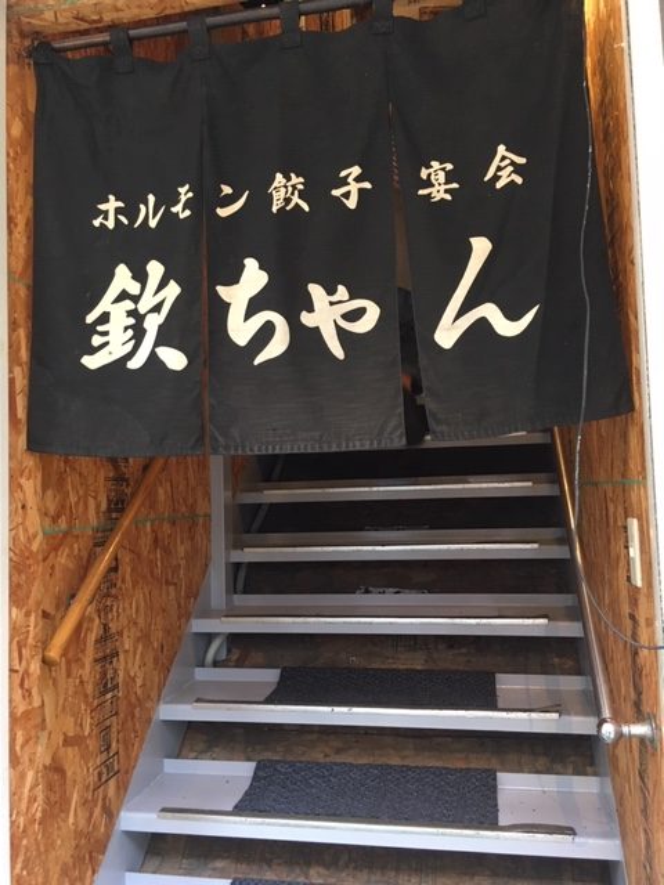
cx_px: 332
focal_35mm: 29
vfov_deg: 61.7
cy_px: 442
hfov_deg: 48.2
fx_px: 742
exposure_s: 1/30
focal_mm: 4.15
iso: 125
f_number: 2.2
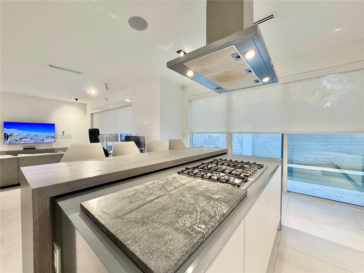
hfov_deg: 102.1
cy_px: 136
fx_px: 147
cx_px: 182
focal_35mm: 14
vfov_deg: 85.7
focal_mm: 2.22
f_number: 2.2
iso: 200
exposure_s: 1/60
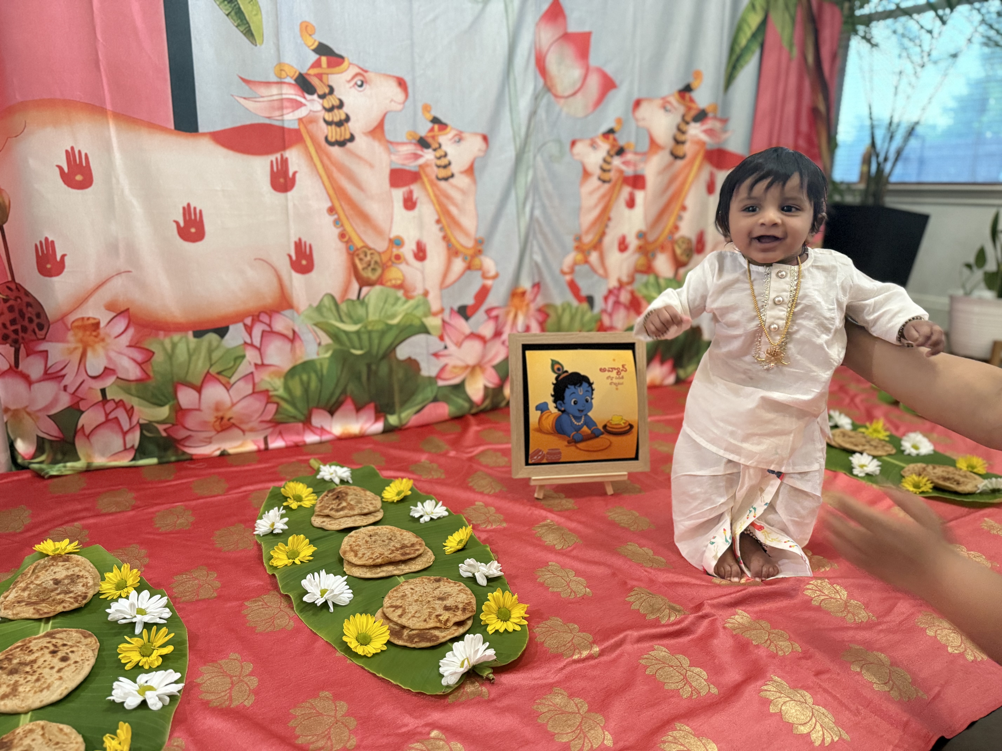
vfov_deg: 56.8
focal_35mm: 24
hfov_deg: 71.6
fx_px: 695
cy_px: 376
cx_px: 501
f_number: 1.78
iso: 800
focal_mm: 6.76
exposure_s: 1/60
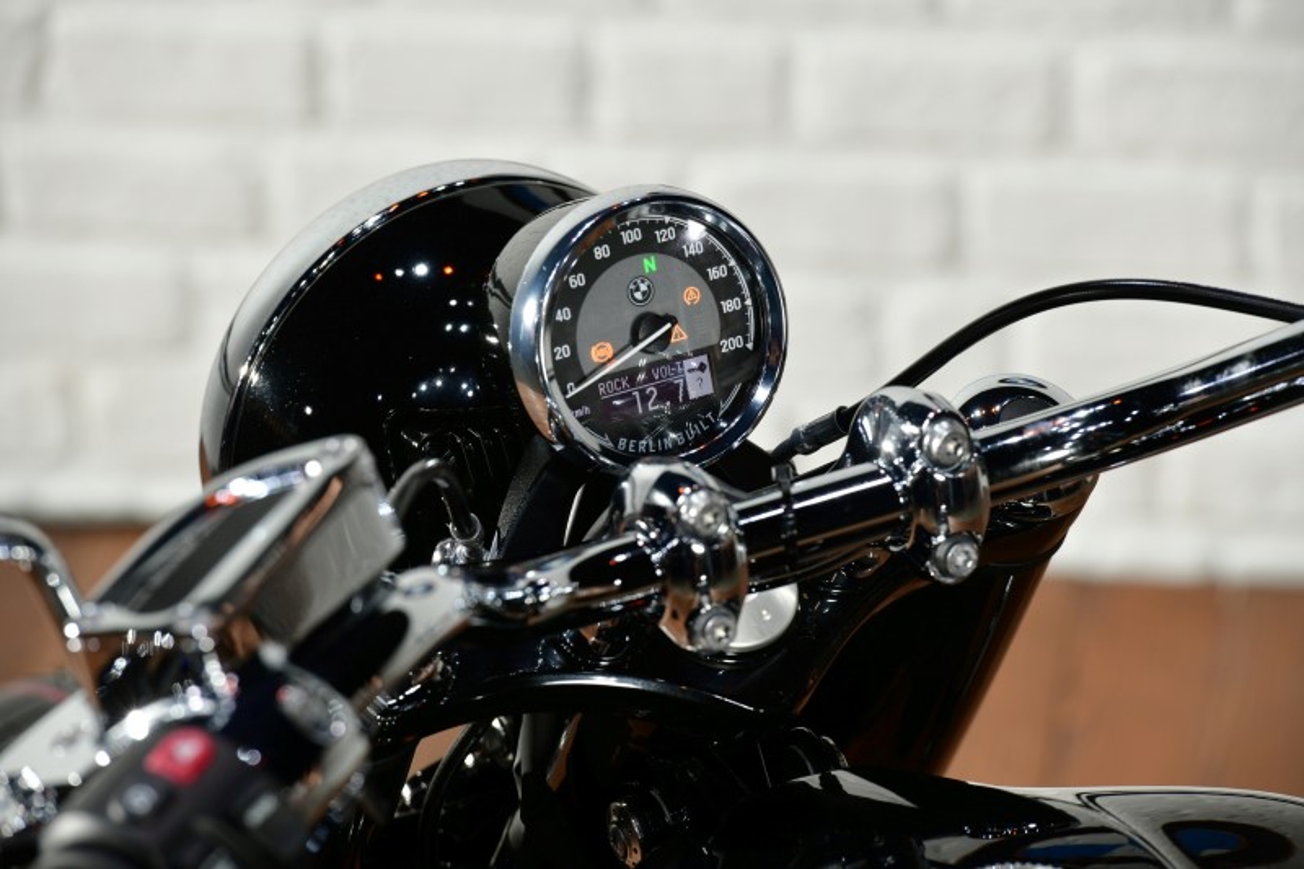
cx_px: 652
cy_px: 434
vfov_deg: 6.9
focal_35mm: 200
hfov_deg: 10.3
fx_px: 7242
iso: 200
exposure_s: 1/100
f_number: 7.1
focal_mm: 200
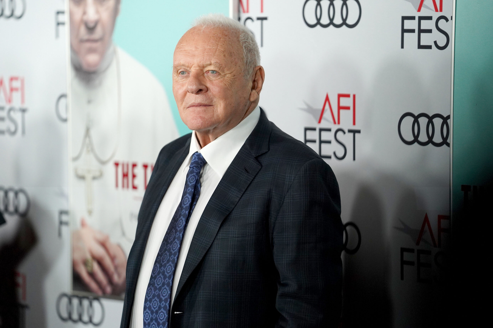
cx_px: 246
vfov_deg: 6.9
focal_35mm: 200
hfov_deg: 10.3
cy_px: 164
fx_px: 2739
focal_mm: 200
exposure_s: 1/400
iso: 2500
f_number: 2.8
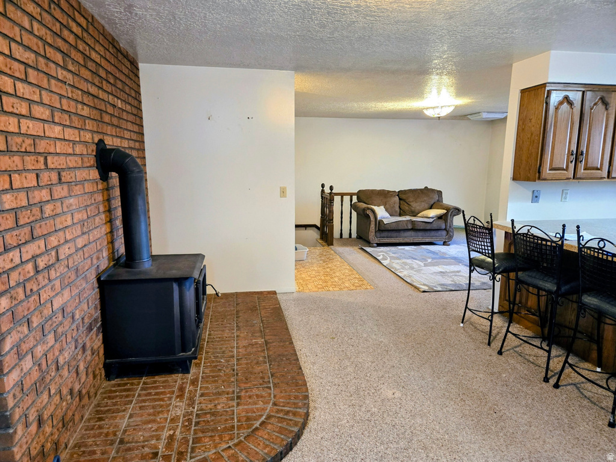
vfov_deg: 58.9
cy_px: 231
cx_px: 308
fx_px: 409
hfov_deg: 73.9
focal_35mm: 23
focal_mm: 5.4
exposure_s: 1/60
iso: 500
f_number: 1.8
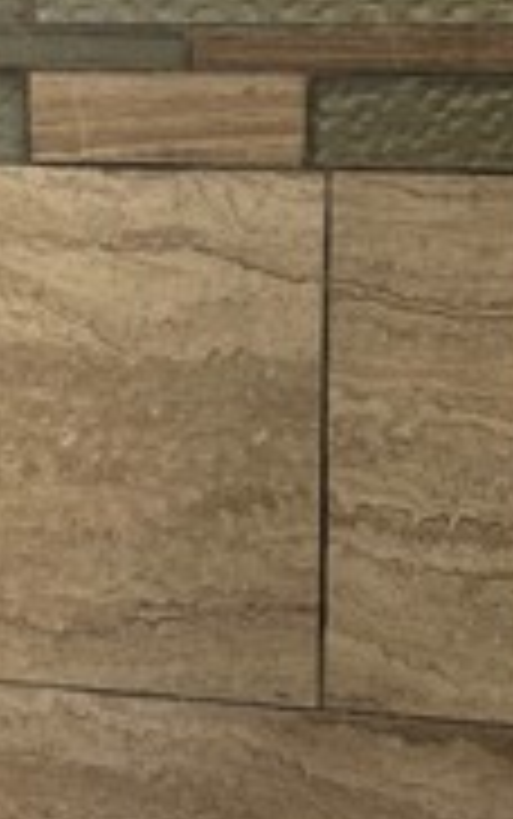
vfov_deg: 21.3
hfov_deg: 13.3
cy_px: 266
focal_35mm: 97
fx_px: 2166
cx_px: -9
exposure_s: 1/60
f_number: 1.6
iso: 100
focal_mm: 5.96
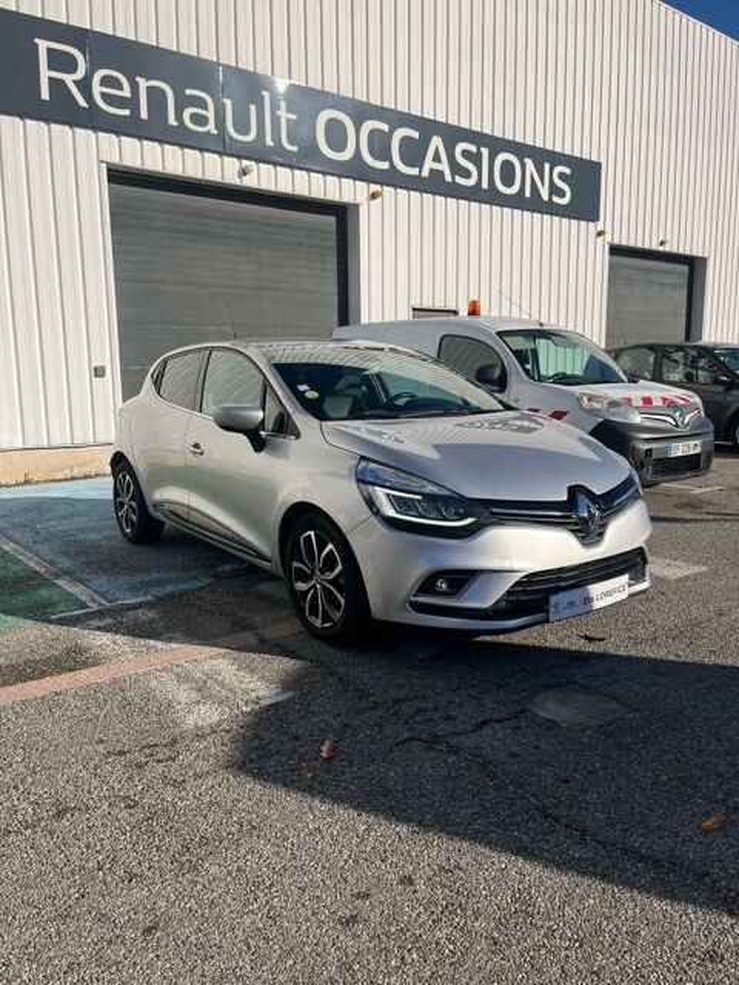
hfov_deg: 53.1
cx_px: 370
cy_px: 492
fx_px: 740
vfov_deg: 67.3
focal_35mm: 26
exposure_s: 1/5556
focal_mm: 5.1
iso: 50
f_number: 1.6
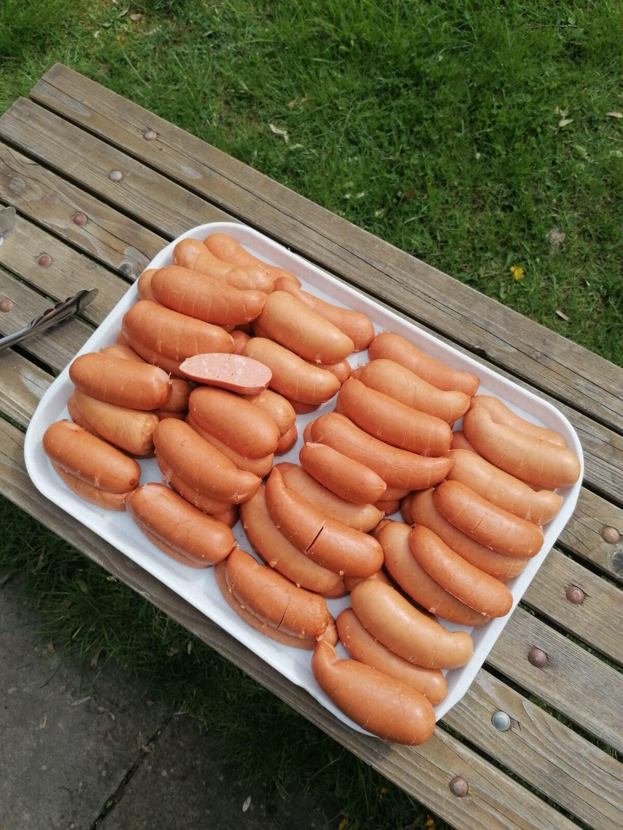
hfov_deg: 51.4
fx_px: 648
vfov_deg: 65.3
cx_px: 312
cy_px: 415
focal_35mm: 27
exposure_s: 1/1292
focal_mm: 4.75
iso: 50
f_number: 1.8
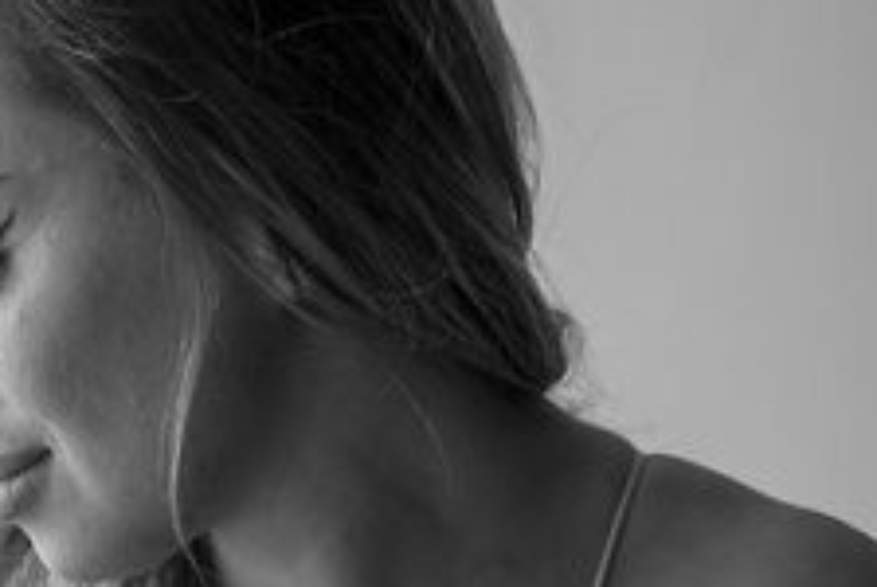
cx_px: -43
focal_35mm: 140
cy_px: 591
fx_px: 3423
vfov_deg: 9.7
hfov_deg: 14.3
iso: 200
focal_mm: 35
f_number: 5.6
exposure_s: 1/60
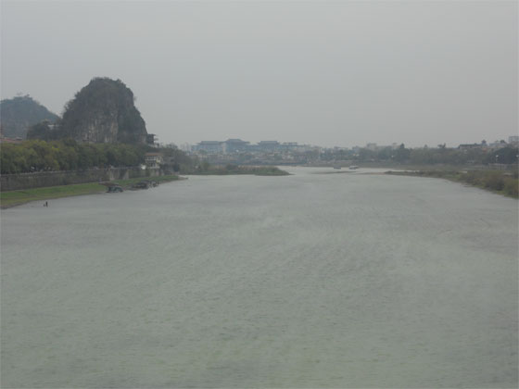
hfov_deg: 25.3
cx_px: 260
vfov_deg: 19.1
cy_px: 194
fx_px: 1154
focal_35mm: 77
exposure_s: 1/200
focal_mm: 13.9
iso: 80
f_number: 5.9
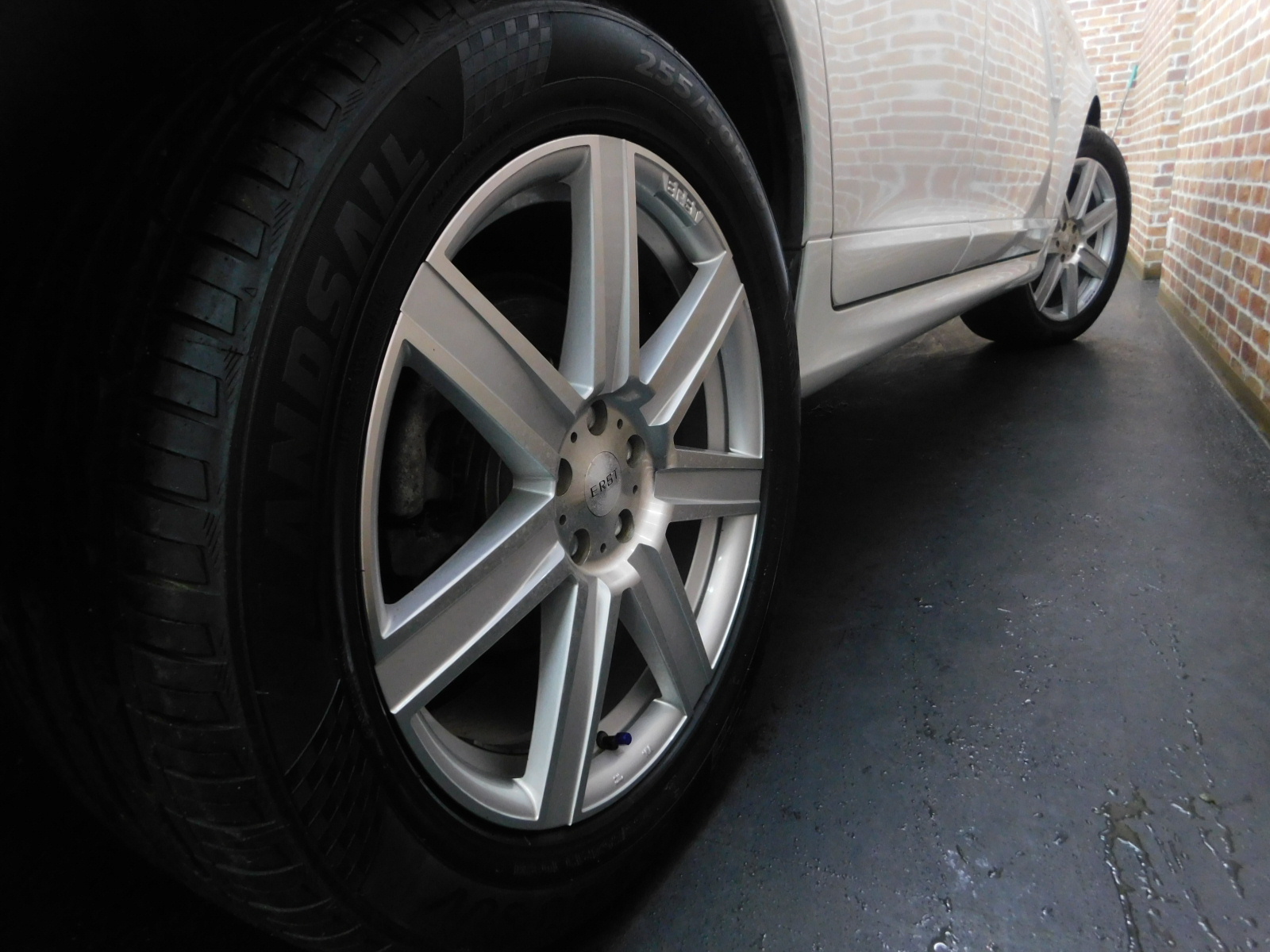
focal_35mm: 23
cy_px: 476
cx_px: 635
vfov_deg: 58.9
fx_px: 844
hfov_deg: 73.9
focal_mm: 4
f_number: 3
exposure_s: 1/20
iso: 400
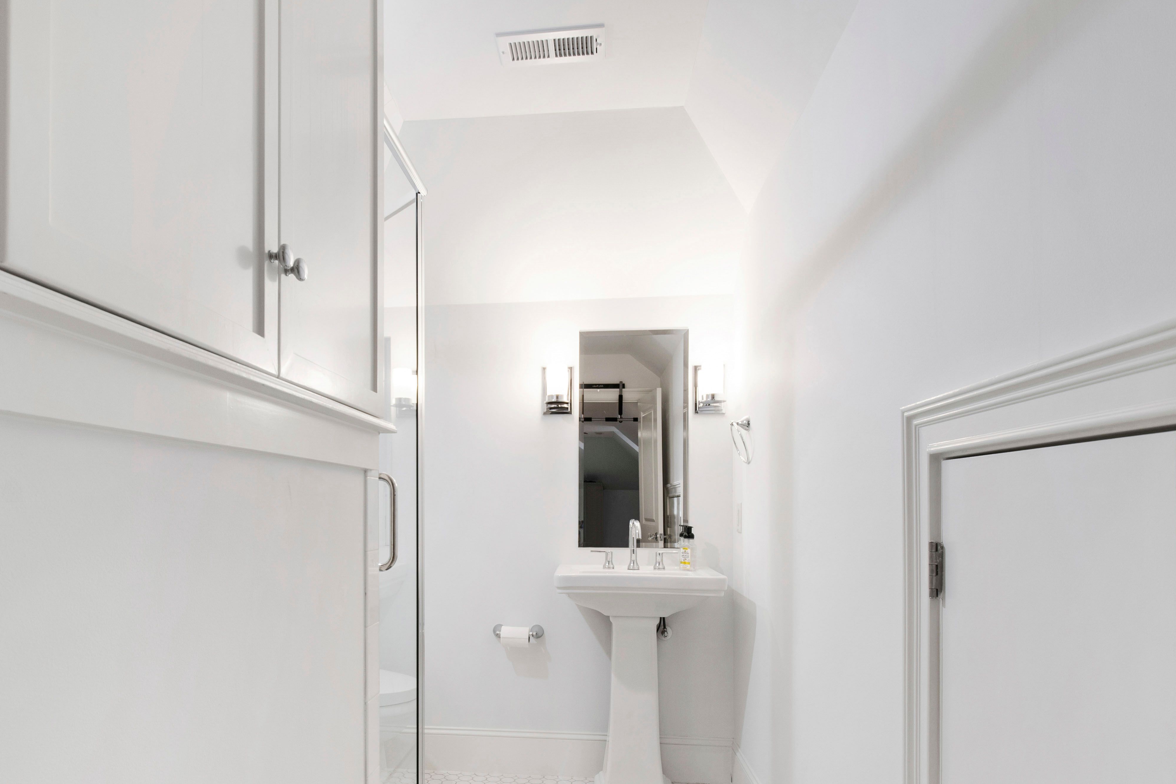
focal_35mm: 21
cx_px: 510
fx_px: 686
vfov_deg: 58.9
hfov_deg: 80.8
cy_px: 477
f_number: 8
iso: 100
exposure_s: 1/4
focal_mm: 10
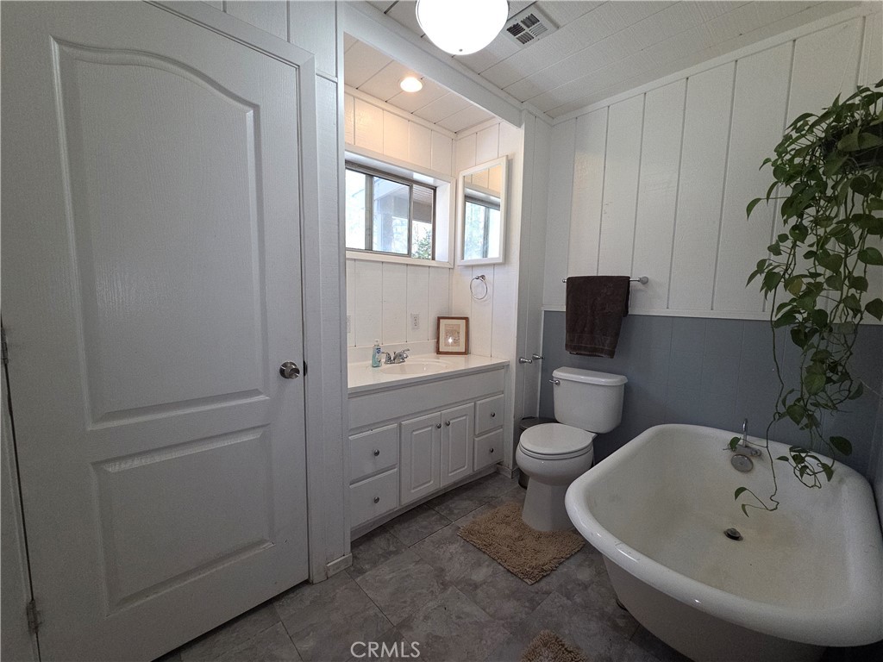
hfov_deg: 106.2
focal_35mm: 13
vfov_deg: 89.9
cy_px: 331
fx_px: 332
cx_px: 442
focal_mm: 2.2
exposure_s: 1/60
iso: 100
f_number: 2.2
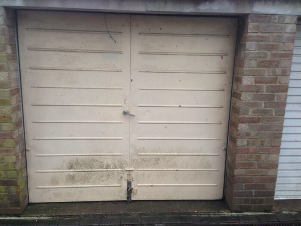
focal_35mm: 33
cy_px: 113
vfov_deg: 42.9
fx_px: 287
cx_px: 150
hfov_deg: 55.4
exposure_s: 1/20
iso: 50
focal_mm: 4.12
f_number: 2.4
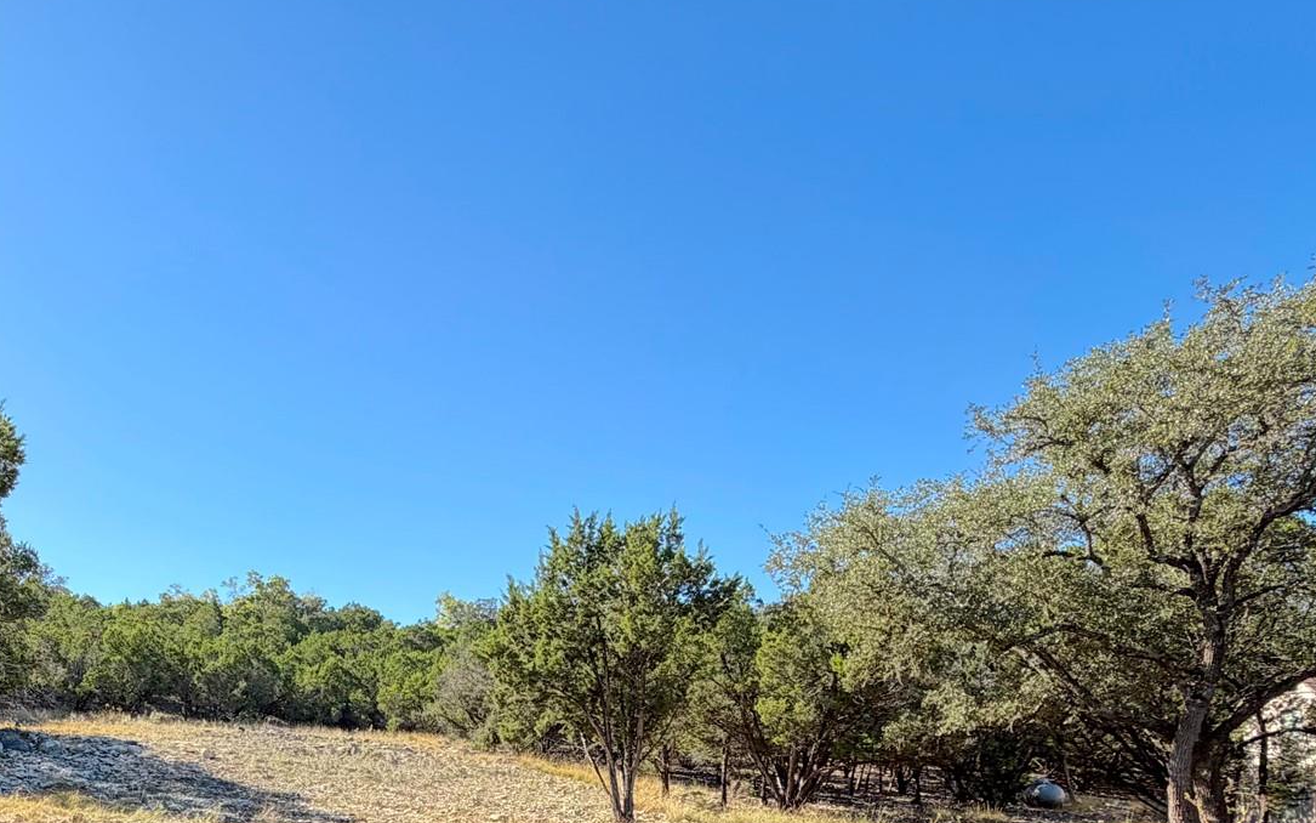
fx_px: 1004
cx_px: 393
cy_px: 779
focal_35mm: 28
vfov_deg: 40.3
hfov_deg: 64.0
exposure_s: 1/686
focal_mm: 2.22
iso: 40
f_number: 2.2
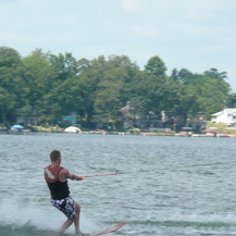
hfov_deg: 2.4
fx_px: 5623
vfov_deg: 2.4
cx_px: 117
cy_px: 135
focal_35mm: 729
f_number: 4.9
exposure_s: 1/320
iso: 100
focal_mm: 46
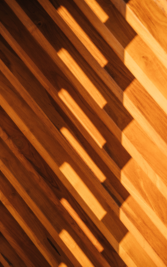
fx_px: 507
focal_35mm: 70
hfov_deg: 18.7
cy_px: 132
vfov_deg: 29.5
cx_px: 86
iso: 64
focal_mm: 67.6
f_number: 2.8
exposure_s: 1/500
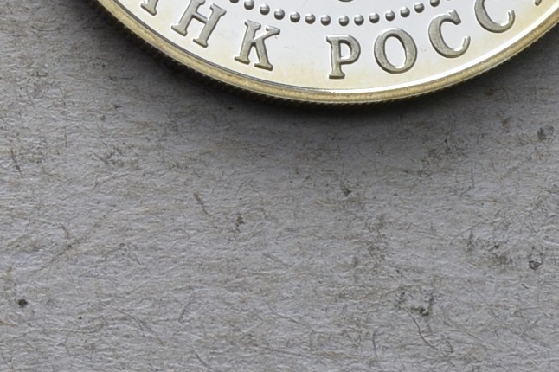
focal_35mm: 240
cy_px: -234
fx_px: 3725
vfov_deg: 5.6
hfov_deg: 8.3
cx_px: -349
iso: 400
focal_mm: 42
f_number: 14
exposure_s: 1/250
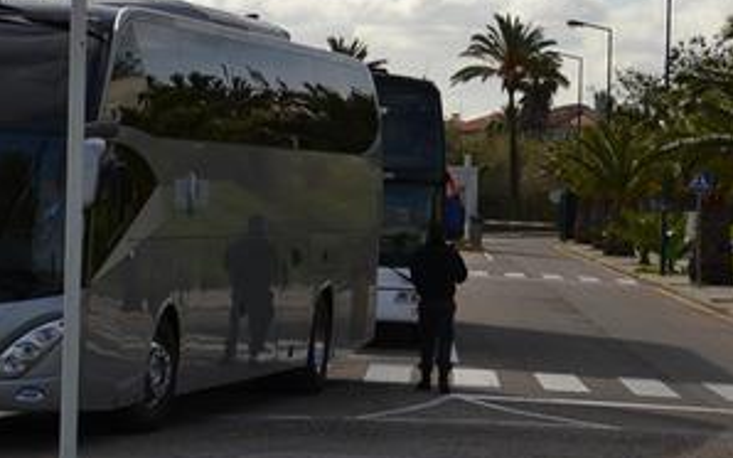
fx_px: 3195
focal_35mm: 160
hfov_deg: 13.1
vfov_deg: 8.1
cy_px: -145
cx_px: 327
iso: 100
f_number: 9
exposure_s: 1/320
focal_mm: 52
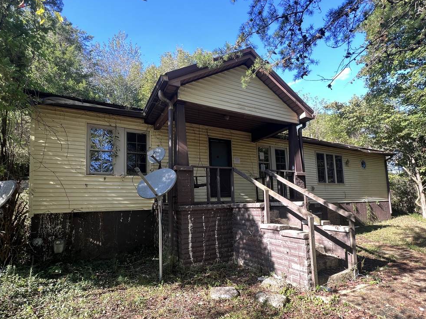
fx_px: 209
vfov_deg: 74.3
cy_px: 183
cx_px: 205
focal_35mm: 17
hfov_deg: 91.0
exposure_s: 1/99
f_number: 1.8
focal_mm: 1.57
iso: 32
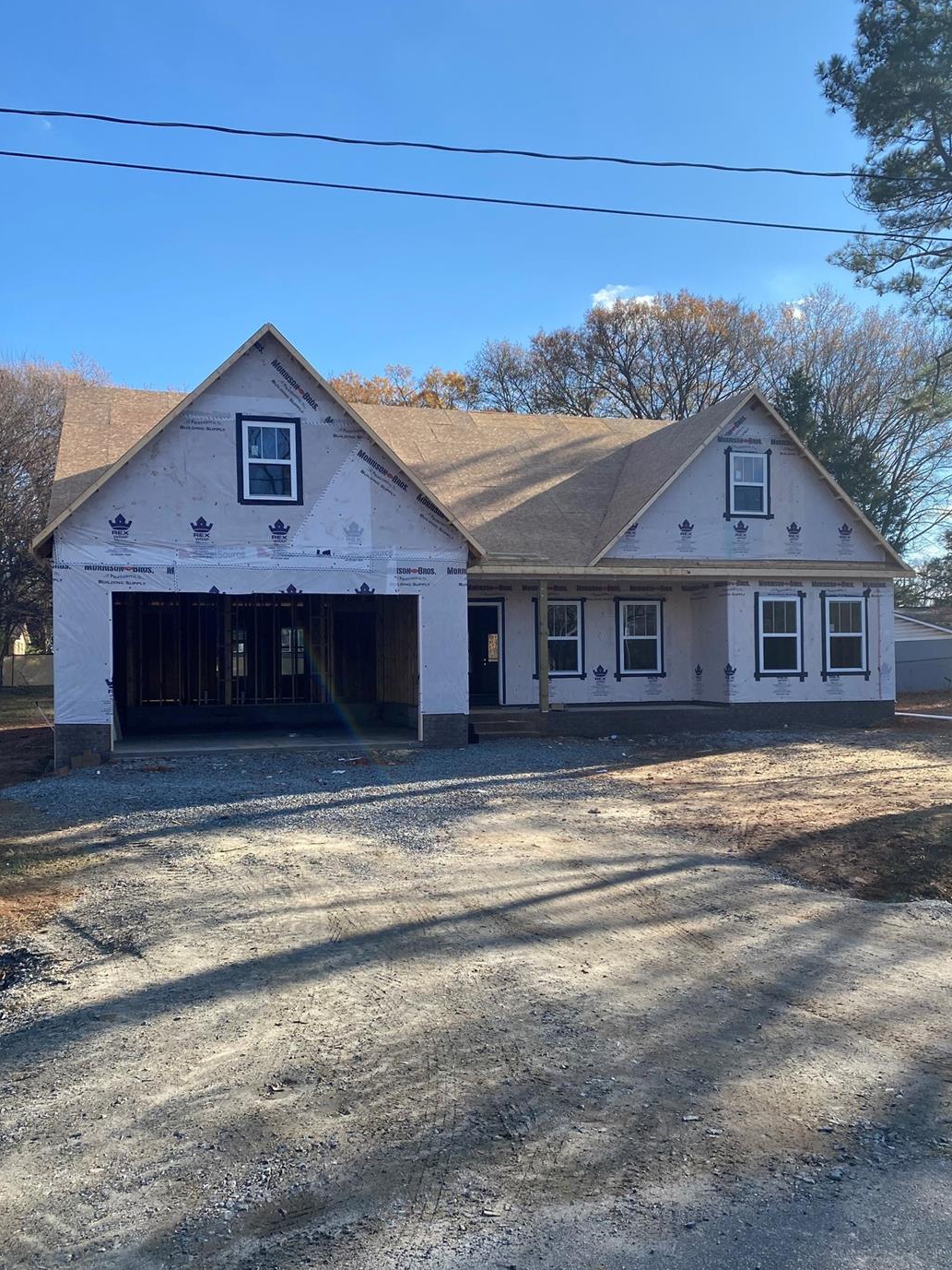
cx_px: 466
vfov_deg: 61.6
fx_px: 1063
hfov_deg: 48.2
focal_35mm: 29
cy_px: 670
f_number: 1.8
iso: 32
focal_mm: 4.25
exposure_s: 1/1838
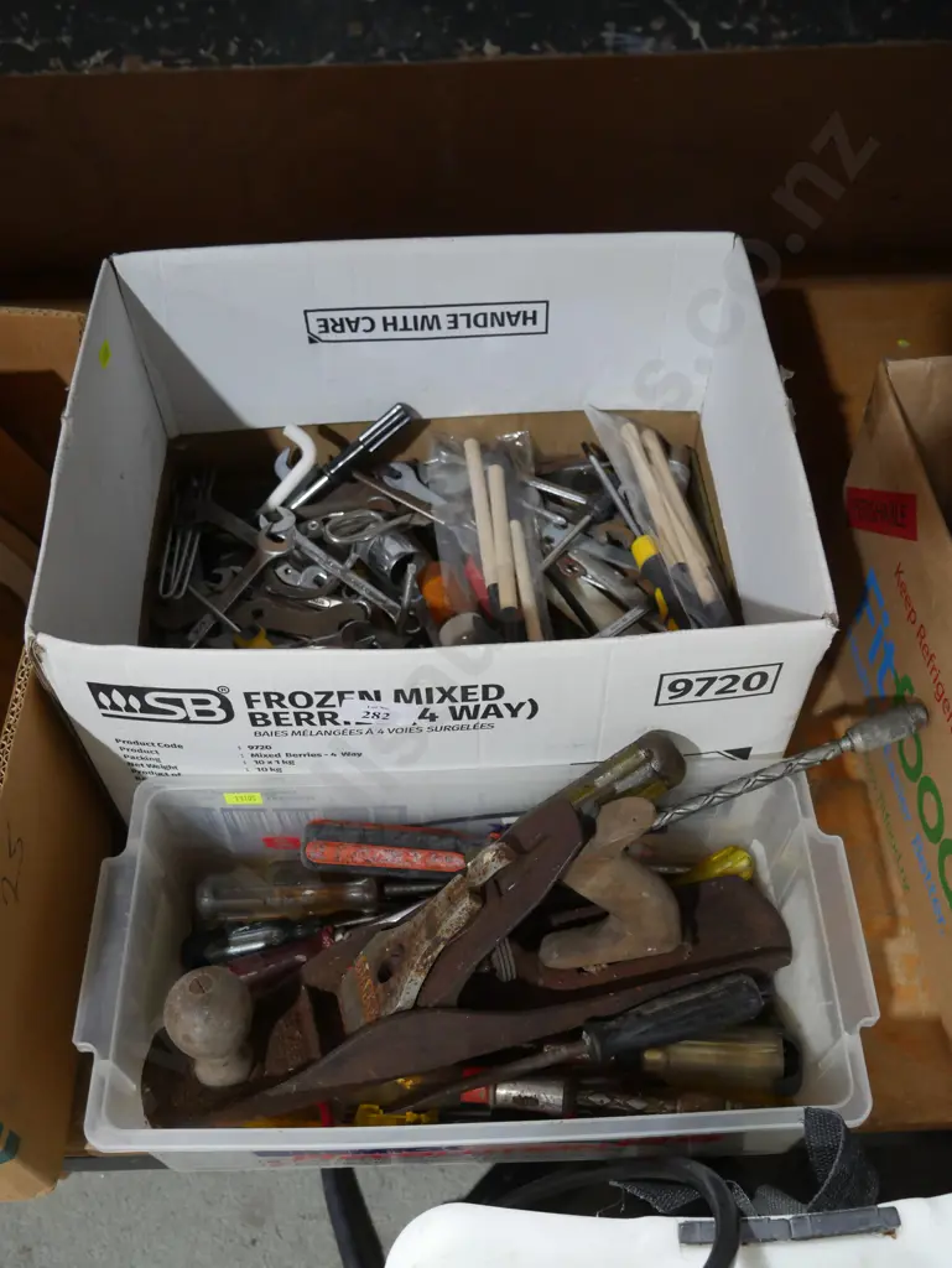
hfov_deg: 44.2
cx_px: 476
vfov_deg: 56.8
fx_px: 1172
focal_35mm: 32
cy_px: 634
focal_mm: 16
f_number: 3.6
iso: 1600
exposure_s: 1/60
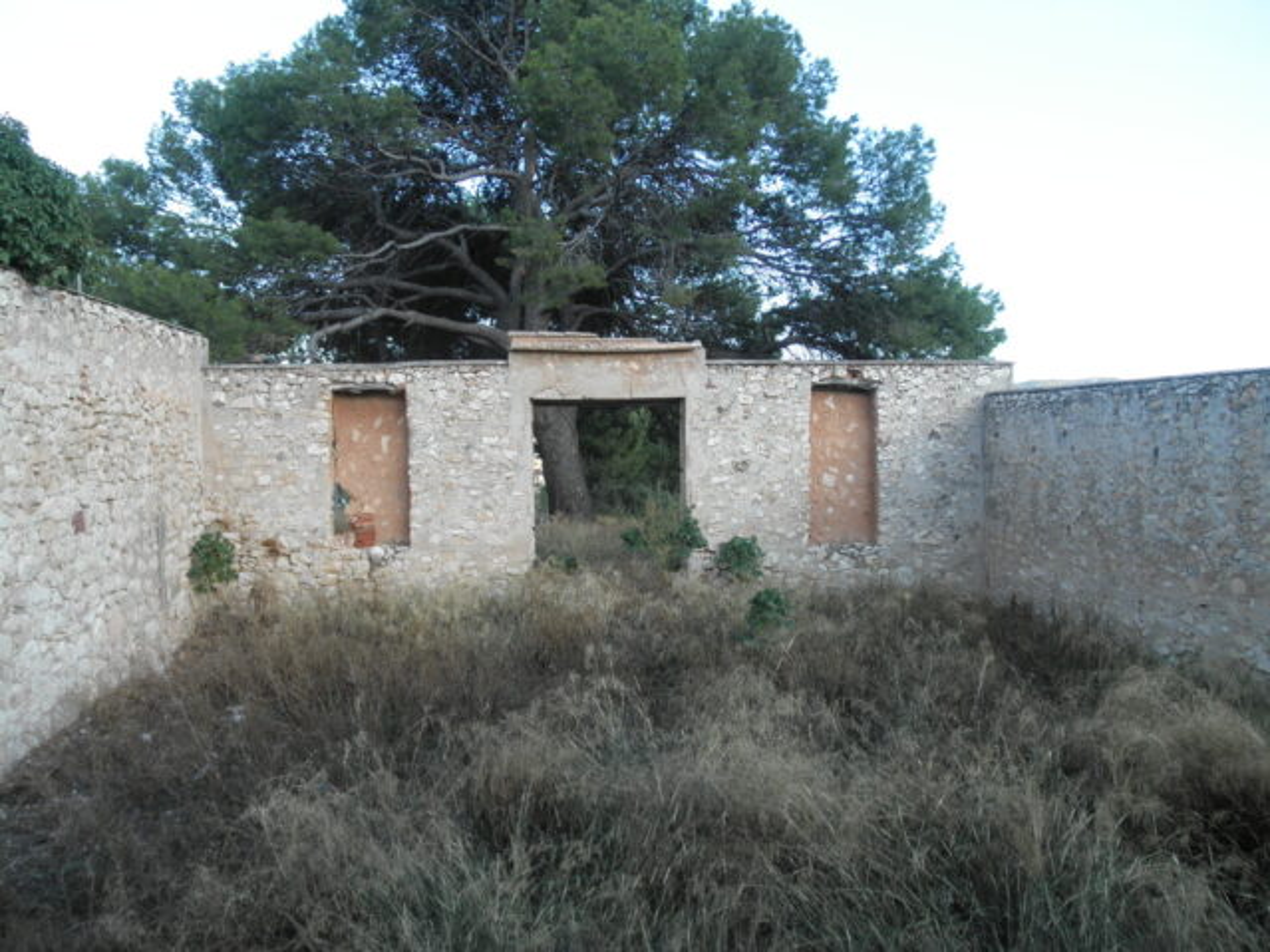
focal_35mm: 28
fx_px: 1027
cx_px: 635
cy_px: 476
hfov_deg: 63.5
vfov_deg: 49.7
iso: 64
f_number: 3
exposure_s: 1/80
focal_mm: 5
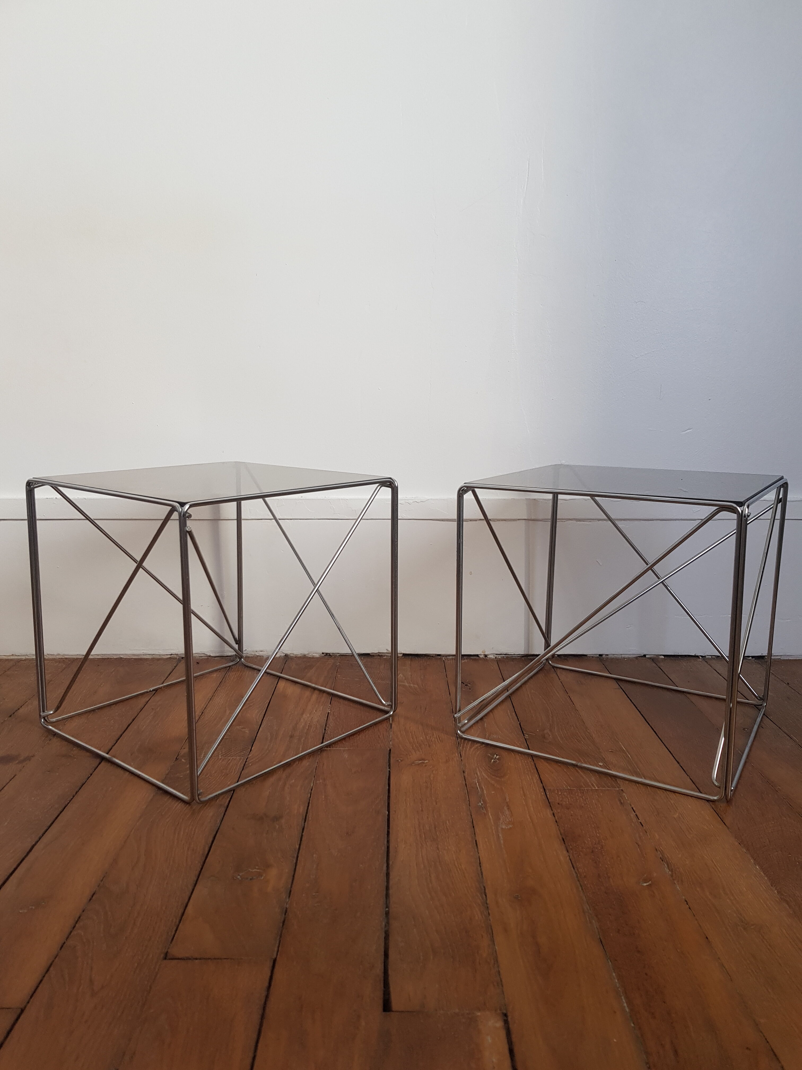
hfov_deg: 53.1
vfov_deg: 67.3
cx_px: 401
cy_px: 535
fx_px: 803
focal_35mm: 26
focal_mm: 4.2
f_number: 1.7
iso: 64
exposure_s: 1/60
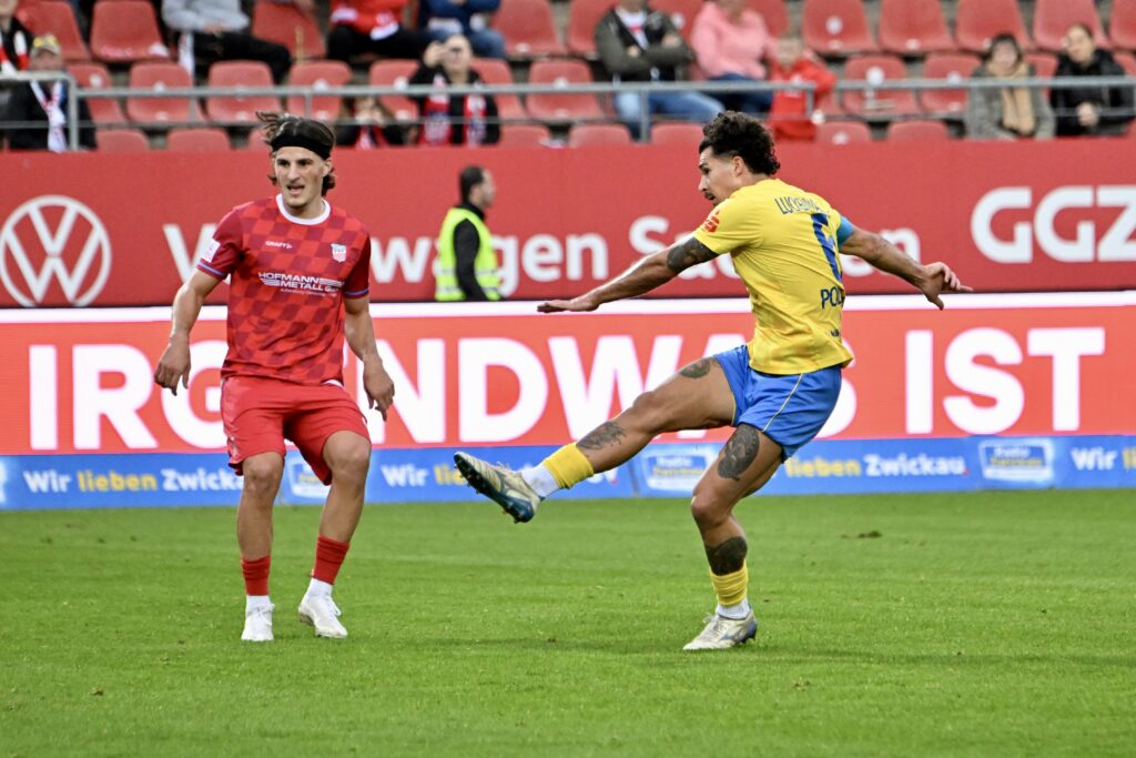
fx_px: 10414
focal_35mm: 330
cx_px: 568
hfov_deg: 6.2
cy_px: 379
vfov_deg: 4.2
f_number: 5.6
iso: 7200
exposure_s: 1/1600
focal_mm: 330
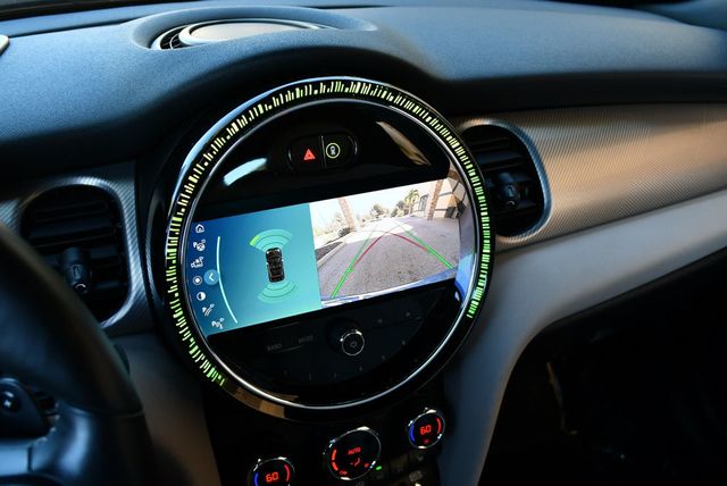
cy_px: 243
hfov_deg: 53.1
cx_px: 364
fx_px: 728
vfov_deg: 36.9
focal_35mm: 36
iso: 400
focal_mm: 18
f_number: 4
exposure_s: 1/250
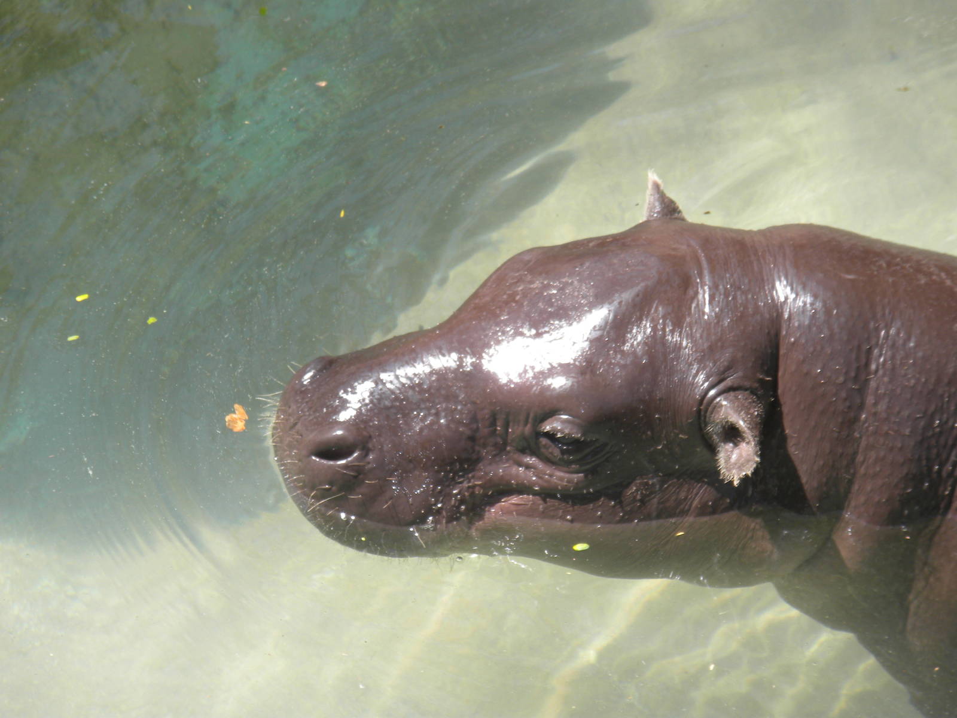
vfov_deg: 6.2
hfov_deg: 8.3
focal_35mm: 238
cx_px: 478
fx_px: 6580
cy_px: 359
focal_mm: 42.1
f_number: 5.2
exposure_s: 1/157
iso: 64
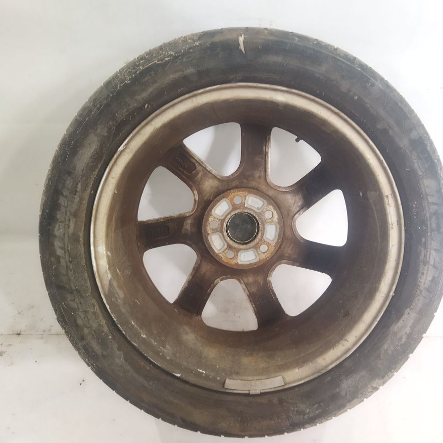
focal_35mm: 32
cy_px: 221
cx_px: 228
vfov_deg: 51.1
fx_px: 463
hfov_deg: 51.1
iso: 240
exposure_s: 1/33
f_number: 1.79
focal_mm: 4.71
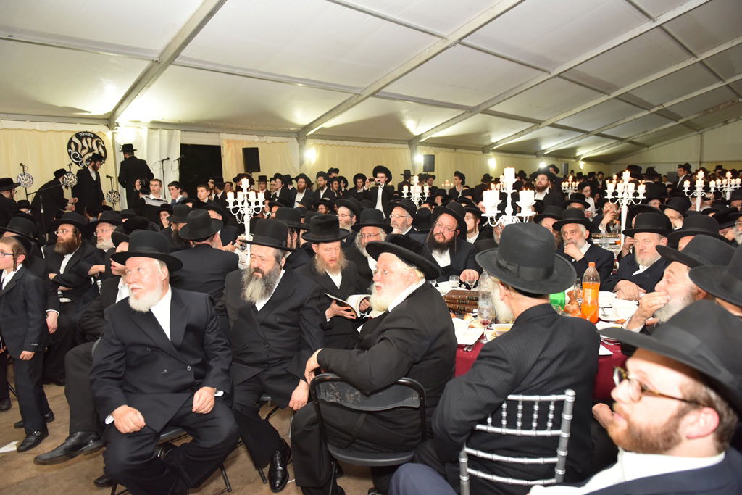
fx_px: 495
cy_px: 248
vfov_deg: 53.1
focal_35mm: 24
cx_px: 371
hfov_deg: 73.7
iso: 1600
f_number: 3.2
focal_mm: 24
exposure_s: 1/100
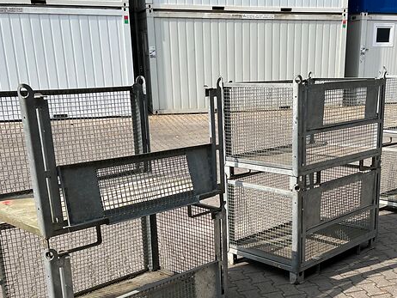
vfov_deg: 31.6
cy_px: 226
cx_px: 257
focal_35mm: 45
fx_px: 516
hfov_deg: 41.6
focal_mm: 5.1
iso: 50
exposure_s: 1/3049
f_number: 1.6
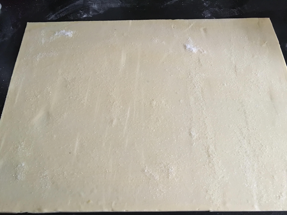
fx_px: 240
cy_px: 108
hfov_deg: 61.7
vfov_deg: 48.2
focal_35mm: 29
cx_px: 144
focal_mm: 4.15
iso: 100
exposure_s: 1/4
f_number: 2.2
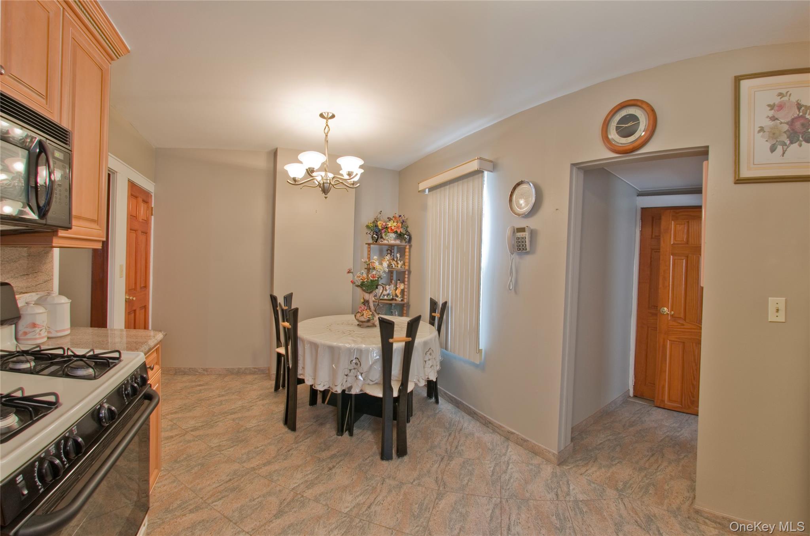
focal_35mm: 16
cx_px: 405
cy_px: 268
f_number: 10
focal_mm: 10.5
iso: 100
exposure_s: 1/1.25
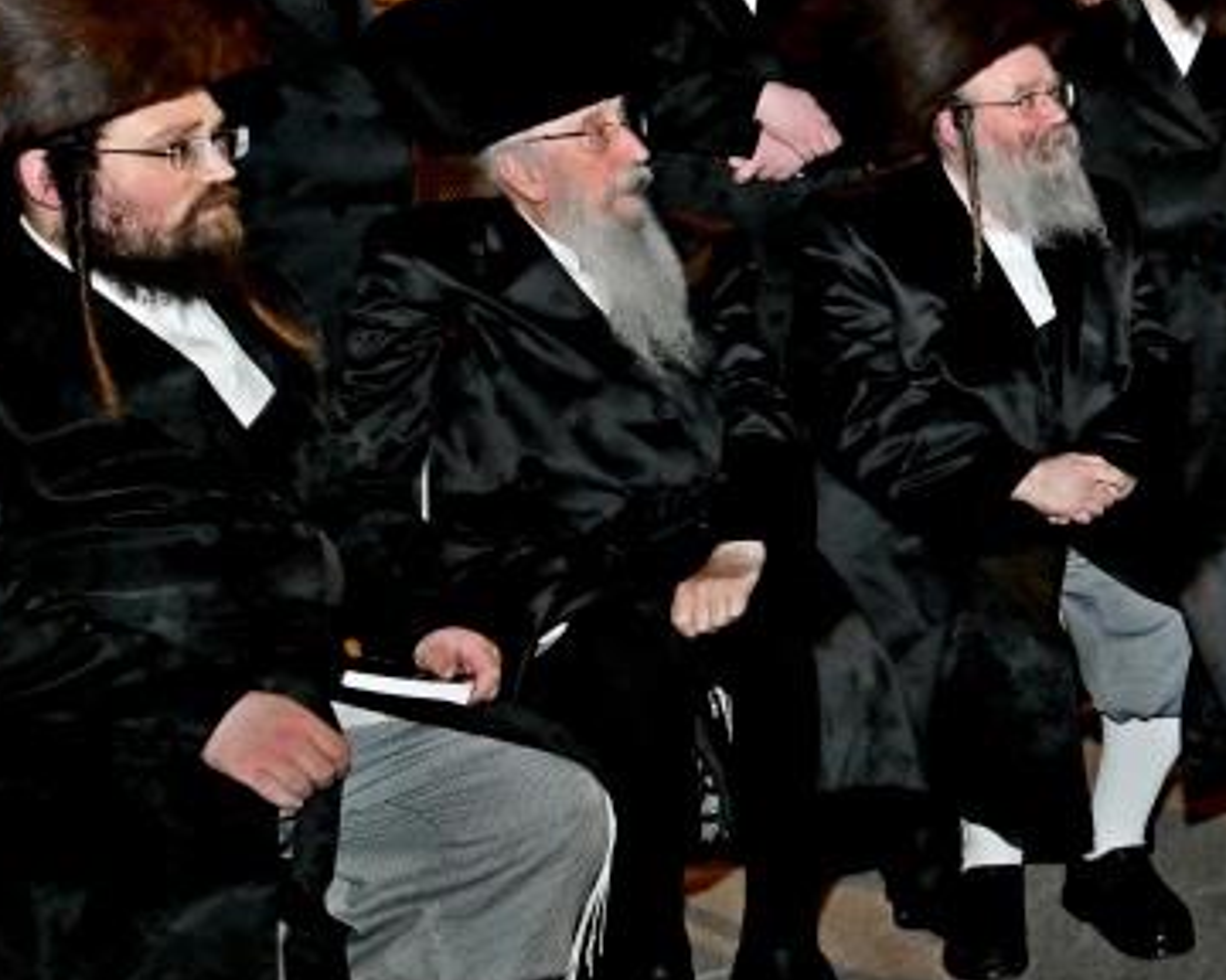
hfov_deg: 25.1
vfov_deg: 23.7
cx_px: 1638
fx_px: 2322
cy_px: 274
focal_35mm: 64
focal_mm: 24
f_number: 4
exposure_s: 1/160
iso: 2000
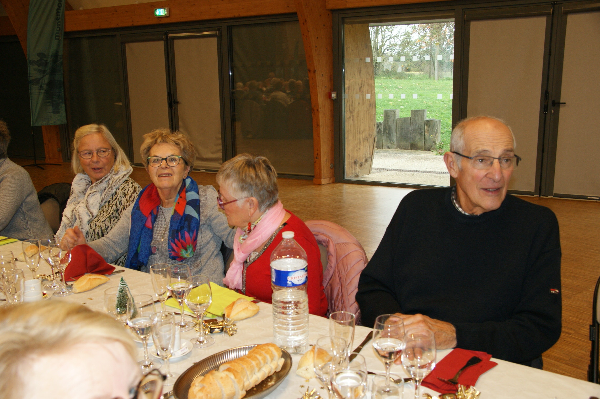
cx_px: 300
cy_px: 200
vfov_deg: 39.9
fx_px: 549
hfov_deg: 57.3
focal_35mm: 33
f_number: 5.6
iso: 400
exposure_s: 1/60
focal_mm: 22
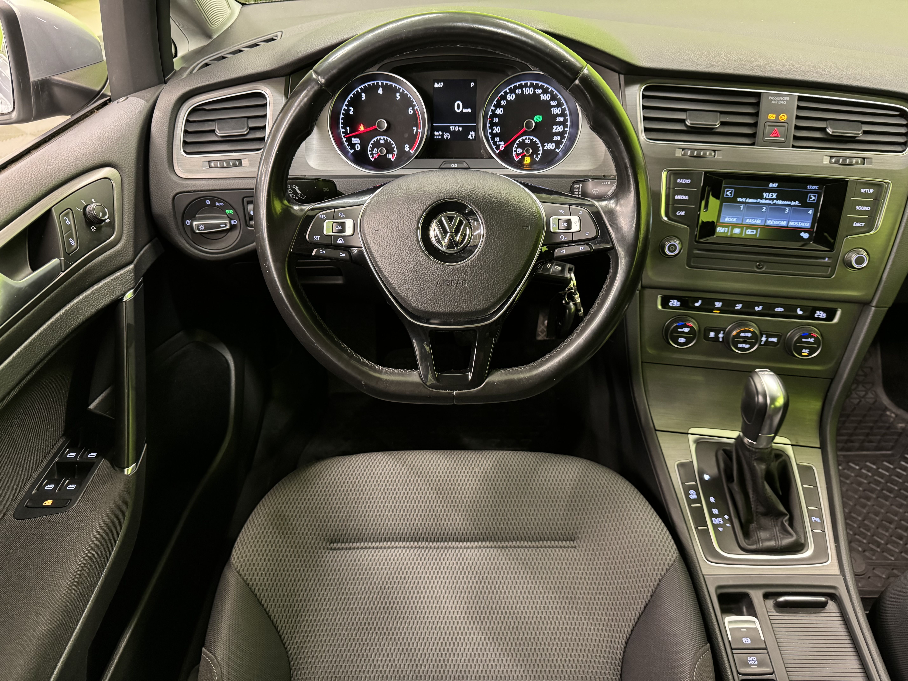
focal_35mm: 24
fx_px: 630
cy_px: 340
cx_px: 454
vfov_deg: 56.8
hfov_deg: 71.6
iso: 800
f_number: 1.78
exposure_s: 1/33
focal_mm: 6.76
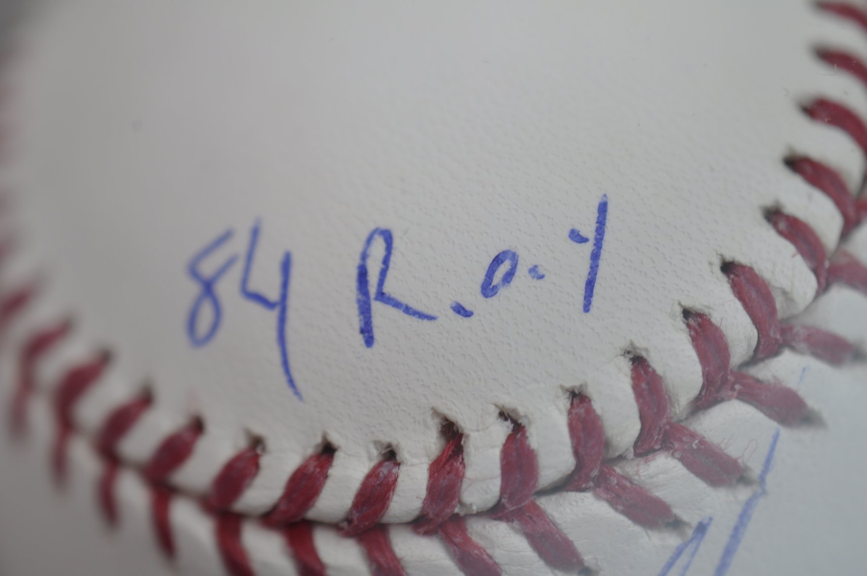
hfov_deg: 33.4
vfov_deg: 22.6
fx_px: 1443
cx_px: 434
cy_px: 288
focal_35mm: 60
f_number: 4
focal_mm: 40
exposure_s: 1/60
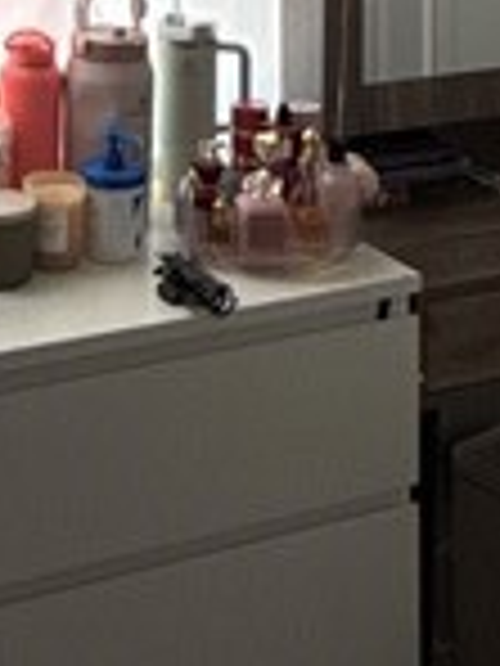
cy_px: -657
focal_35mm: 97
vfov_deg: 15.9
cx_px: 68
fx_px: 1868
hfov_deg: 15.1
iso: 64
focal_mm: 2.22
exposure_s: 1/120
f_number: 2.2
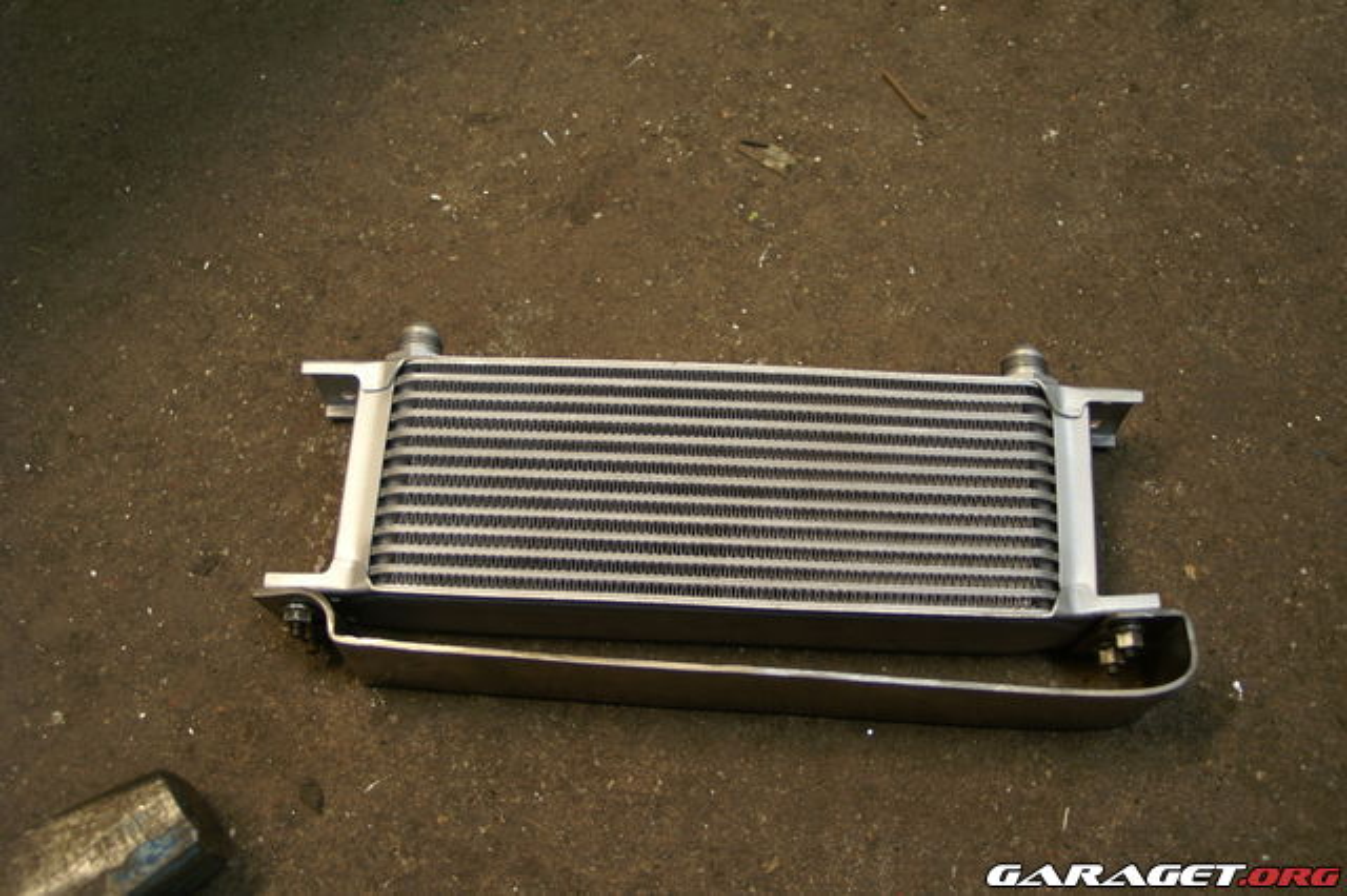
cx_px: 674
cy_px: 448
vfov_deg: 36.8
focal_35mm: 36
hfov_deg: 53.2
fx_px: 1346
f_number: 4
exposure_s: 1/30
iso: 320
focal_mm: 24
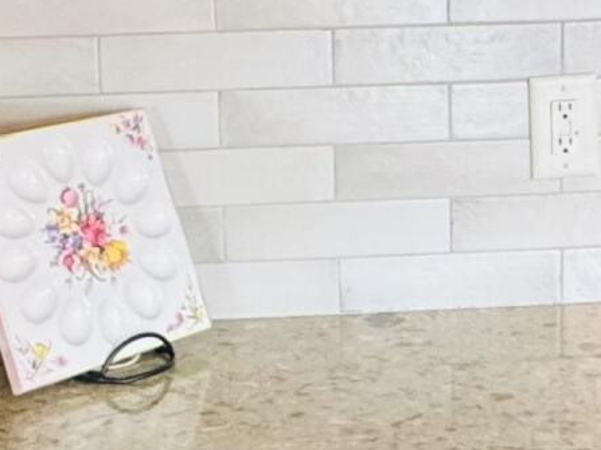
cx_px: 331
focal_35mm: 94
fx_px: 1632
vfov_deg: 15.7
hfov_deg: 20.9
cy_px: 130
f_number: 2.2
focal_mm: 2.22
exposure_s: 1/60
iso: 250
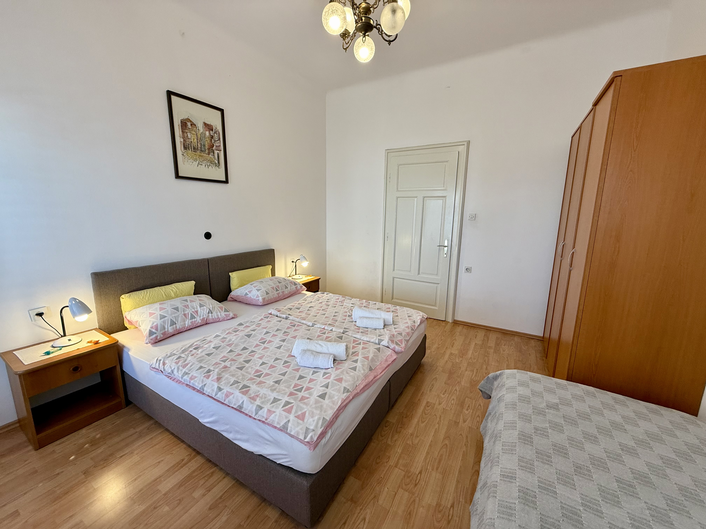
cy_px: 264
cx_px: 353
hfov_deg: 102.1
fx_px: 286
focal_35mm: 14
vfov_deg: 85.7
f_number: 2.2
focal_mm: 2.22
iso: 125
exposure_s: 1/99
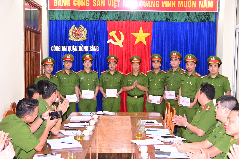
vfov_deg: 26.0
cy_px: 80
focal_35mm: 52
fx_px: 345
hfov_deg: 38.2
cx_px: 120
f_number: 4.5
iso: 2500
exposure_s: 1/200
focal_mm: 35
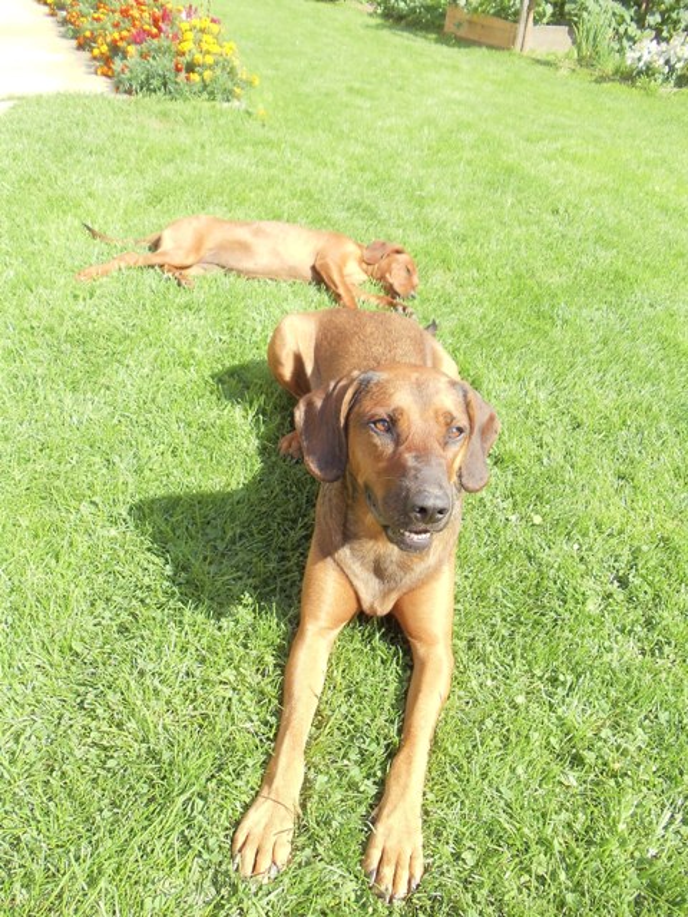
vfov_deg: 42.9
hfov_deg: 32.9
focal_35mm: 44
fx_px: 1166
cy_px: 458
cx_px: 344
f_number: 3.5
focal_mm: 6
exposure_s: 1/250
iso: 80
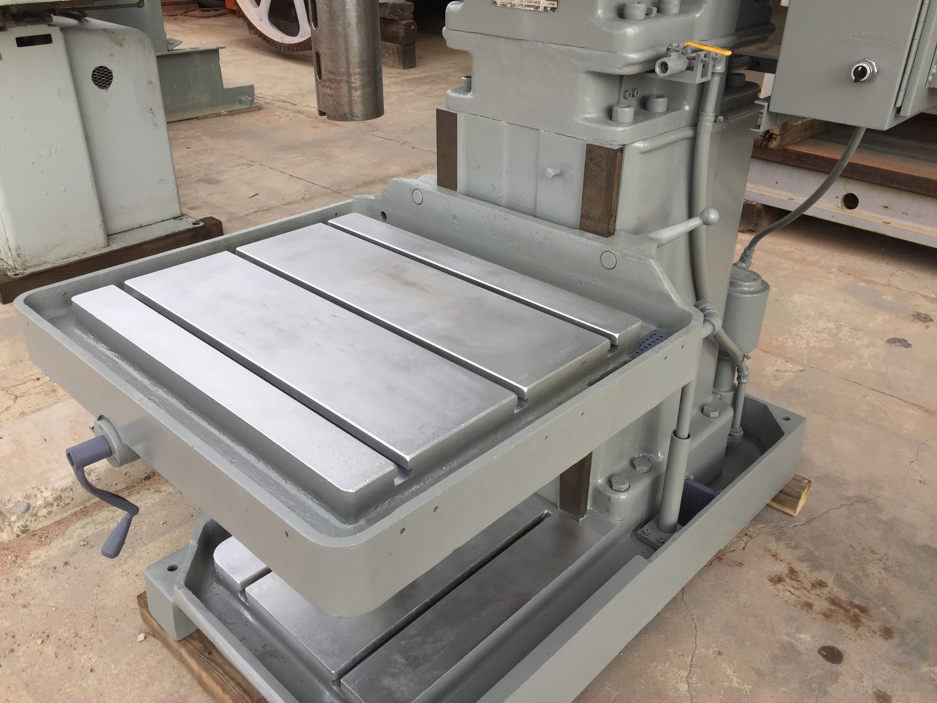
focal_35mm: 29
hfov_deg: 61.7
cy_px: 352
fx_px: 785
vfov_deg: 48.2
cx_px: 468
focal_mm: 4.15
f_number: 2.2
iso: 32
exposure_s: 1/309
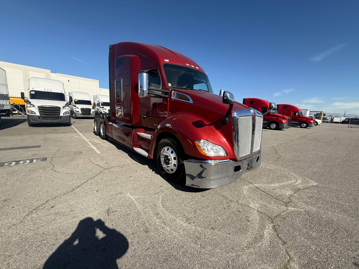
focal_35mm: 14
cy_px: 134
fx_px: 145
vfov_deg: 85.7
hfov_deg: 102.1
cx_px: 180
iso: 80
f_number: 2.2
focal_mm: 2.22
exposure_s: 1/2410
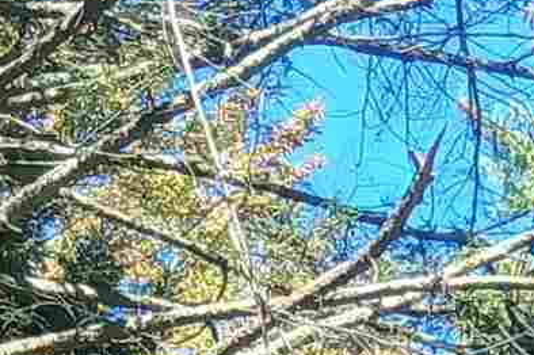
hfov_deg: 9.7
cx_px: 553
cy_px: 1280
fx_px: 3127
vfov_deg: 5.8
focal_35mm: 211
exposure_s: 1/120
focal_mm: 3.98
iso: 25
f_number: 1.8
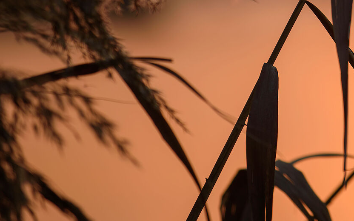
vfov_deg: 2.2
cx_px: 441
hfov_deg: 3.6
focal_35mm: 588
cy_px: -113
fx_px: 5673
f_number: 4
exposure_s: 1/250
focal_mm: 200
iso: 100
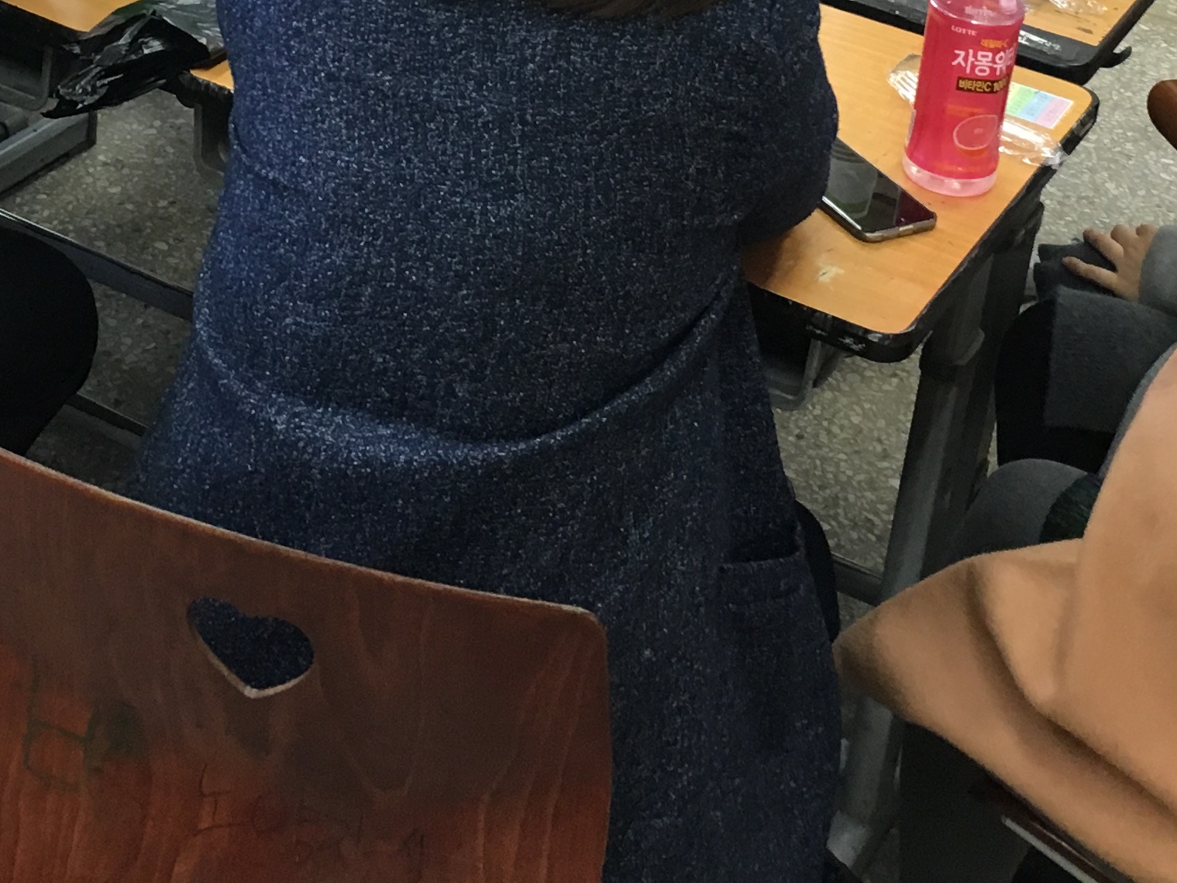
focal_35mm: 77
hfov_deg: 25.3
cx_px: 456
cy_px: -222
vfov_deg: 18.0
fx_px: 2618
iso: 100
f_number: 2.2
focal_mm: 4.15
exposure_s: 1/30
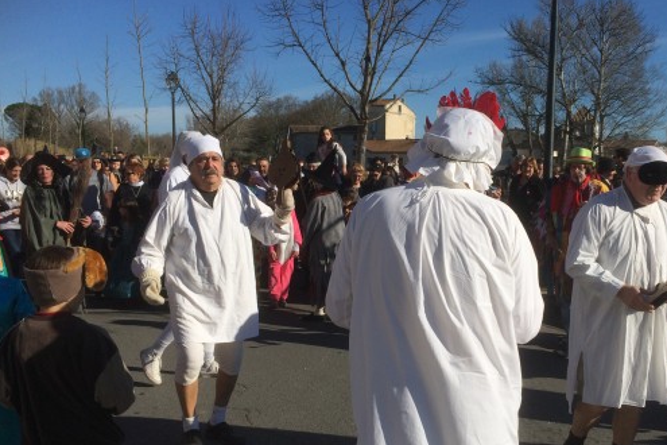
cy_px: 272
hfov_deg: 49.2
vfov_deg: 34.1
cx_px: 407
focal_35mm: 39
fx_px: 723
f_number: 2.2
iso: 32
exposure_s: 1/4115
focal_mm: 4.15
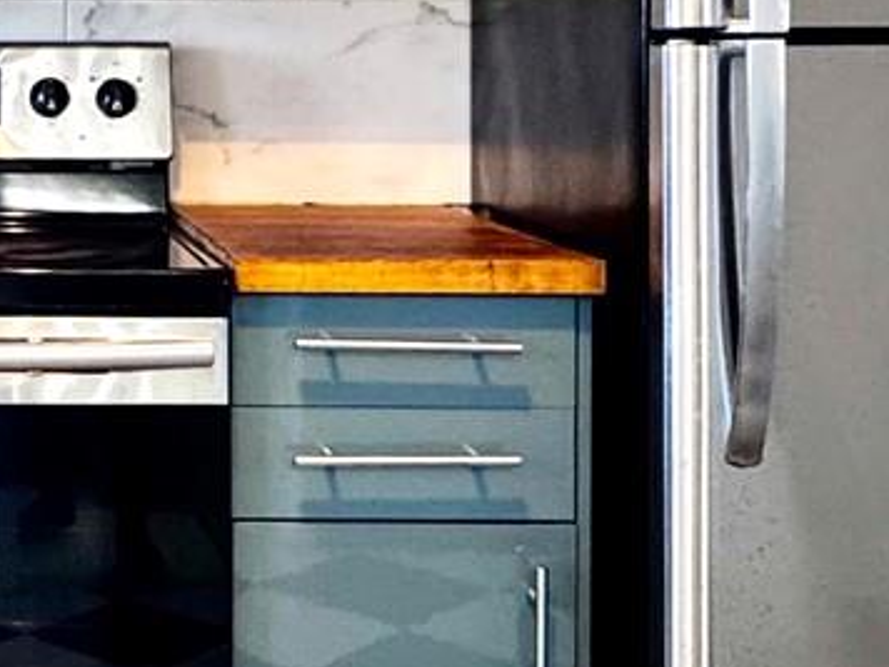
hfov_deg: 28.0
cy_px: 85
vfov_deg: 22.8
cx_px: -87
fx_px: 1618
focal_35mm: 63
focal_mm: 2.22
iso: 250
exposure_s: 1/120
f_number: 2.2
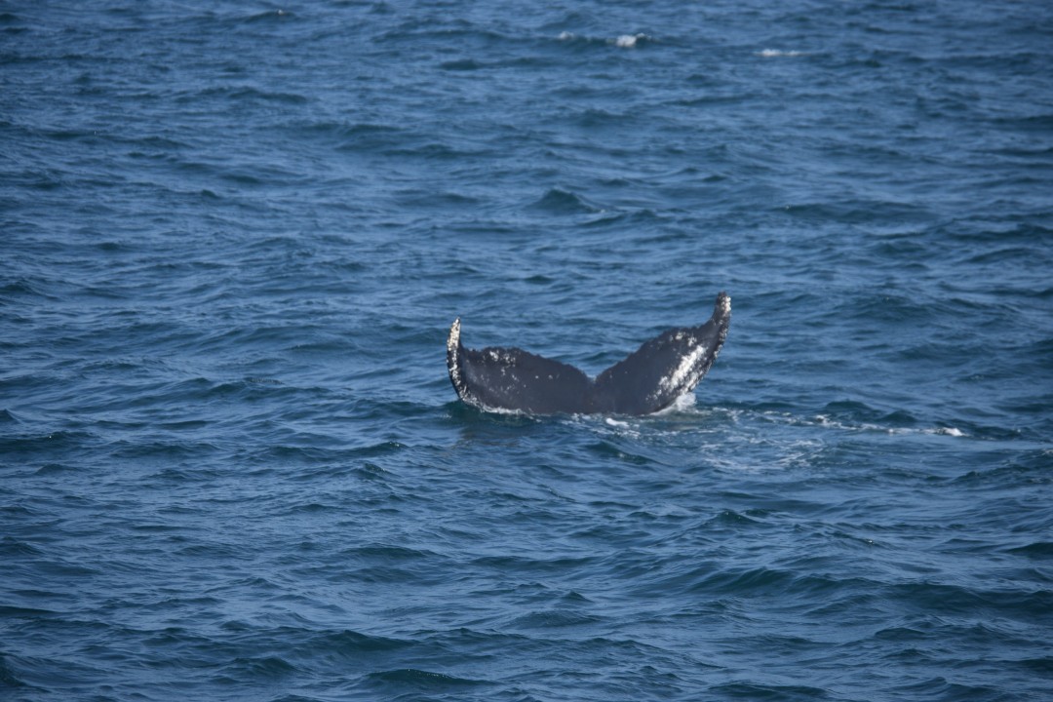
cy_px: 351
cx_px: 526
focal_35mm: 218
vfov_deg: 6.3
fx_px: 6361
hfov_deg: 9.5
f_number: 5.6
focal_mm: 145
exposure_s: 1/1600
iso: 200
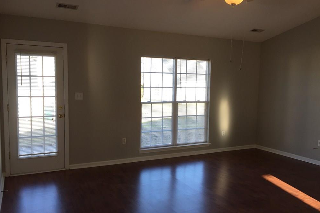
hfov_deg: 60.3
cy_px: 117
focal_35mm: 31
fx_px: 276
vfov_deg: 42.3
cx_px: 162
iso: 32
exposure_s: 1/120
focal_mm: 4.15
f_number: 2.2
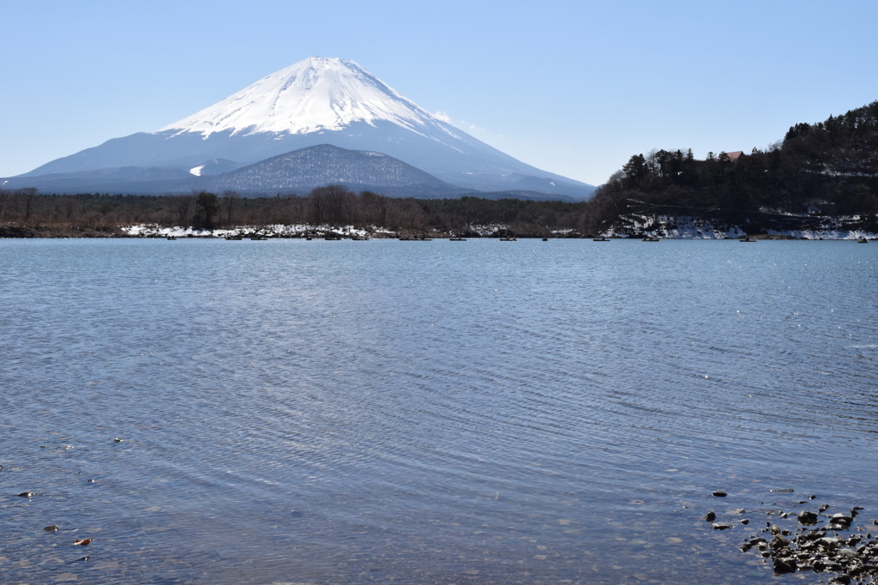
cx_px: 439
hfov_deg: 42.3
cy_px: 292
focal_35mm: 46
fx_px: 1134
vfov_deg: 28.9
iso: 1250
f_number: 18
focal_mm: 31
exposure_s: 1/1250
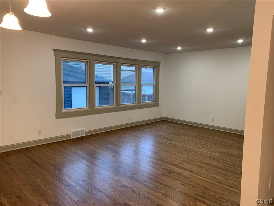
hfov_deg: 67.3
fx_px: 206
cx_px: 137
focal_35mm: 26
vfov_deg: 53.1
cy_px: 103
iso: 160
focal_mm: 4.25
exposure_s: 1/60
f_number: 1.8
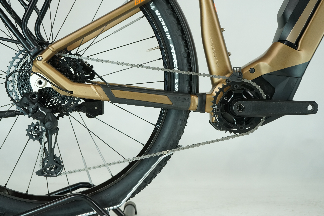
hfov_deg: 34.5
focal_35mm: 58
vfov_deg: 23.4
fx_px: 522
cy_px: 108
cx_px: 162
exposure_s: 1/200
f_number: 5.6
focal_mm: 58
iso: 1600
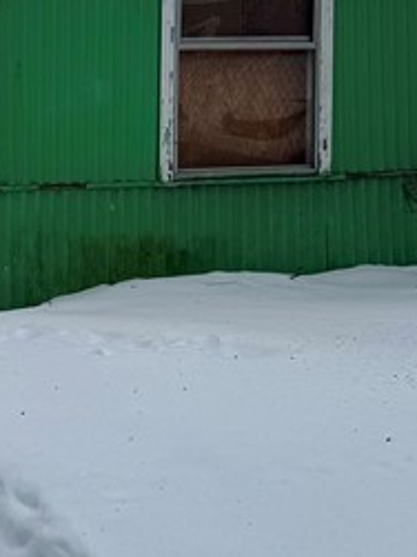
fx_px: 1575
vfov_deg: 20.0
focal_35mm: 98
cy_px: 178
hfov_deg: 14.0
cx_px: -224
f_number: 1.78
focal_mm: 6.76
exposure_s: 1/6410
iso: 80
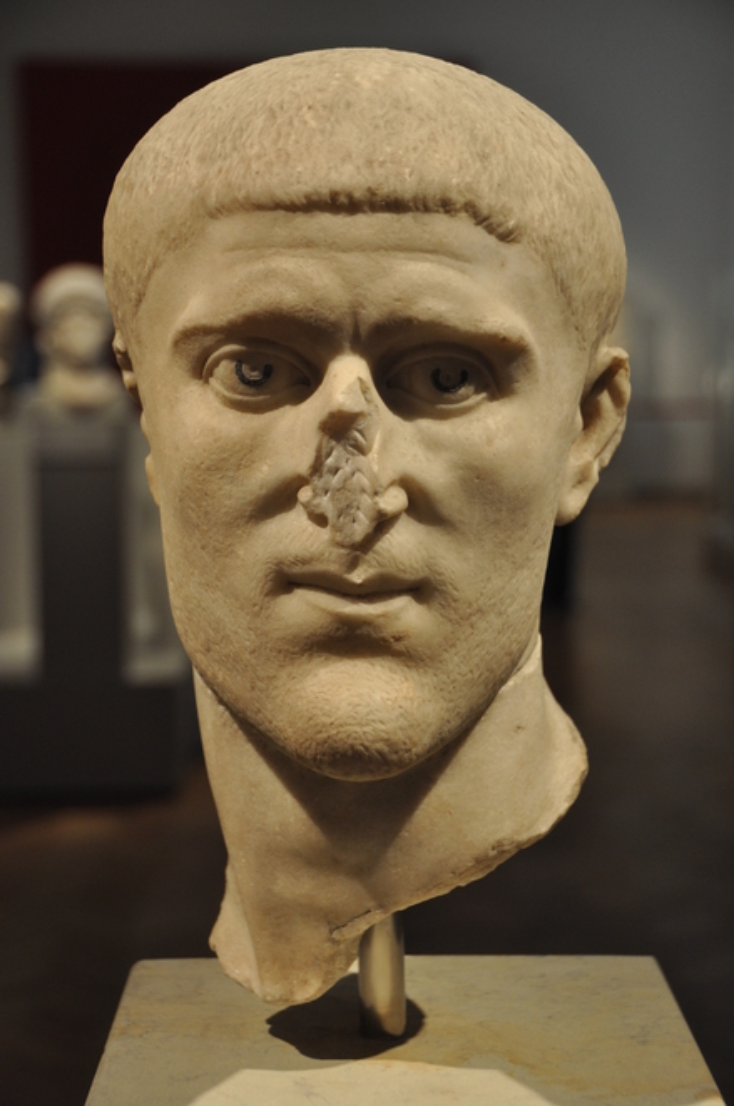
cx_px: 367
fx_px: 2394
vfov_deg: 26.0
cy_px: 553
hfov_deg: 17.4
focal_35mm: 78
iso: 500
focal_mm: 52
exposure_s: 1/60
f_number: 4.8
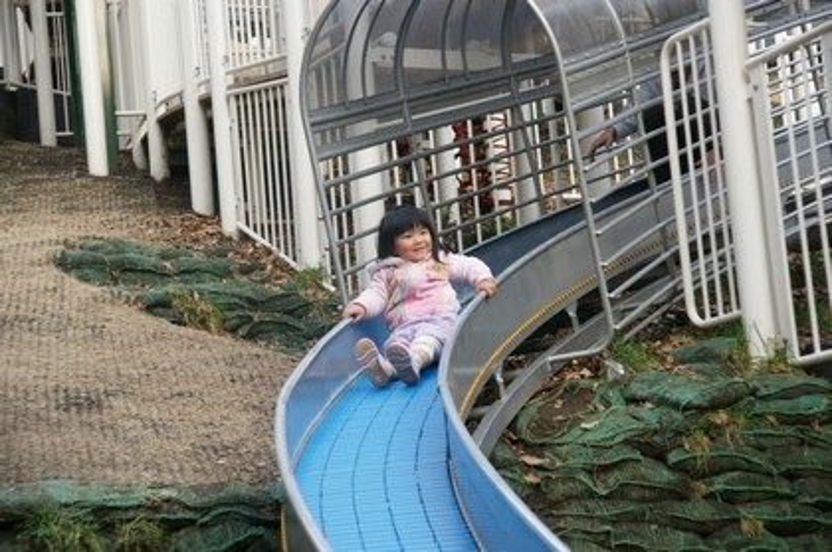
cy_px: 276
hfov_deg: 22.6
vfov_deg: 15.2
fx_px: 2078
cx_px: 416
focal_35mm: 90
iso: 800
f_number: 5.6
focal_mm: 60
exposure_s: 1/125
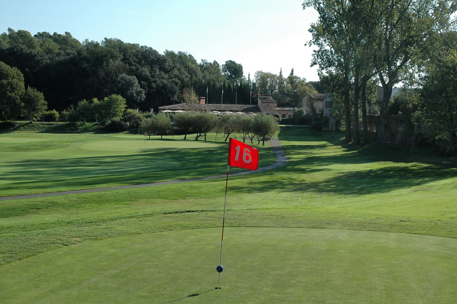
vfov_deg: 25.7
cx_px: 228
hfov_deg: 37.9
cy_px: 152
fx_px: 666
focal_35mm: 52
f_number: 9
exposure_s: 1/320
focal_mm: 35
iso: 200
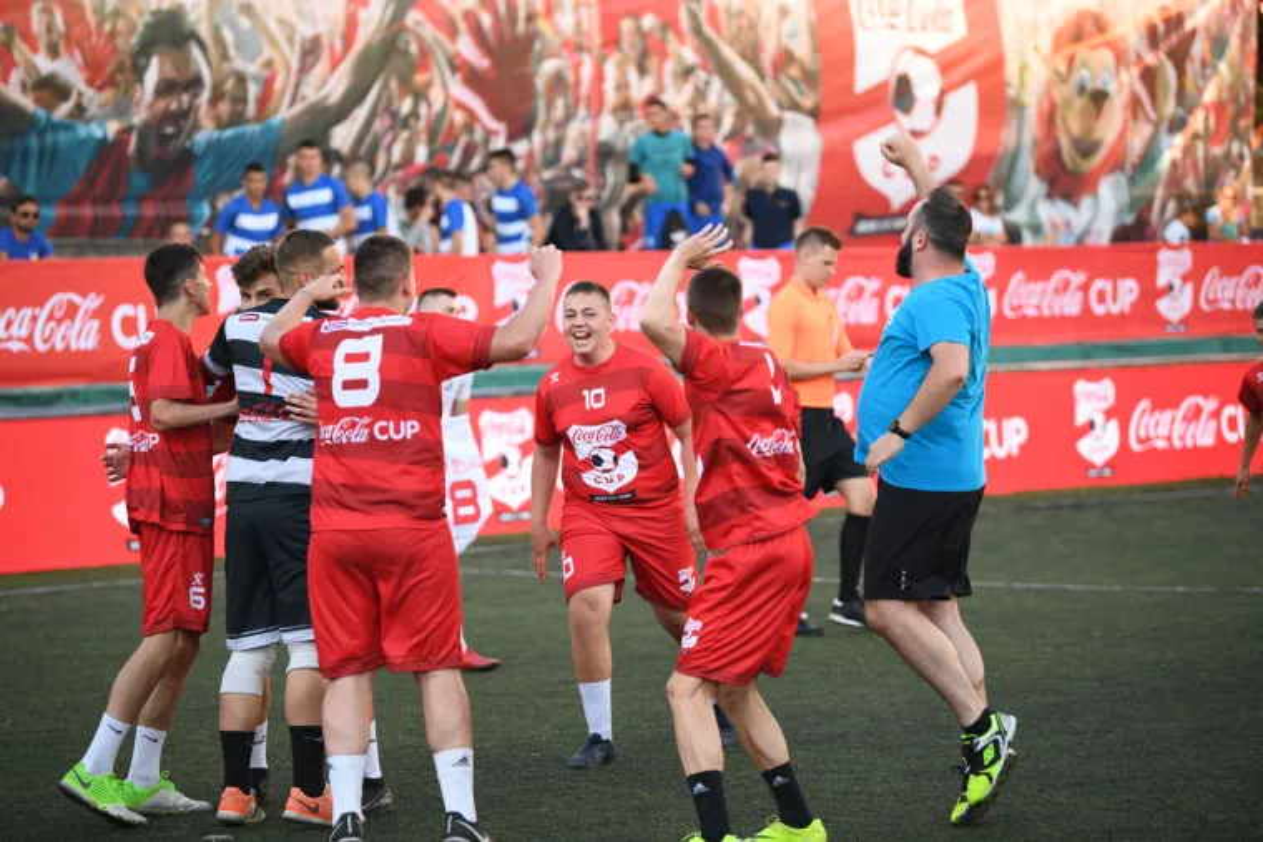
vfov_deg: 10.2
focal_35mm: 135
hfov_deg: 15.2
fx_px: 4737
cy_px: 421
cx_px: 632
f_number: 2.8
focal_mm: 135
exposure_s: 1/640
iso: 400
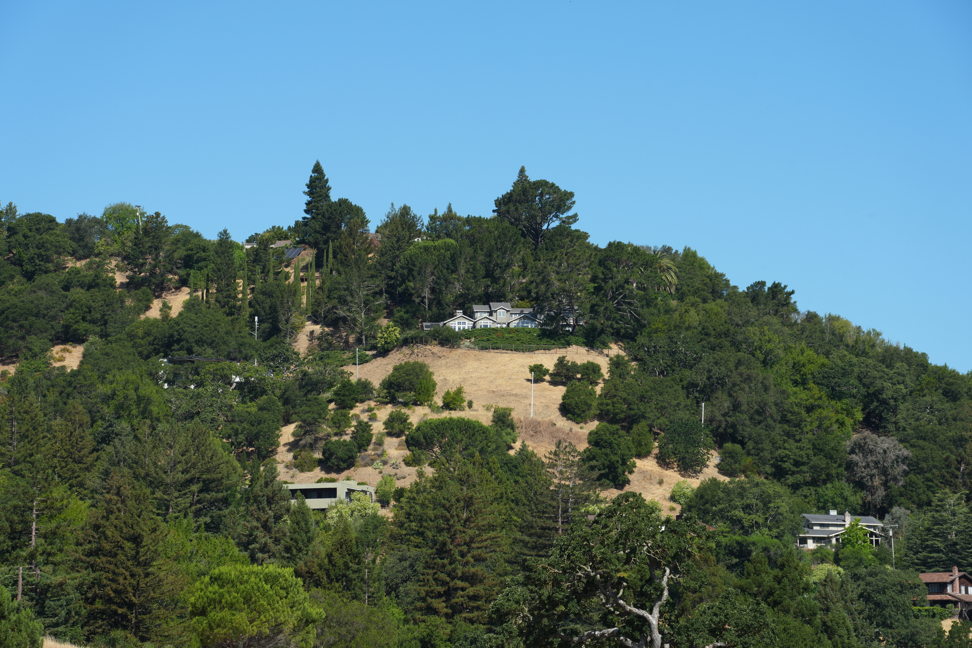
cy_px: 324
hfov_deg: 15.2
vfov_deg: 10.2
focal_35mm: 135
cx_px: 486
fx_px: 3645
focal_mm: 135
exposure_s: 1/160
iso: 200
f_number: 14
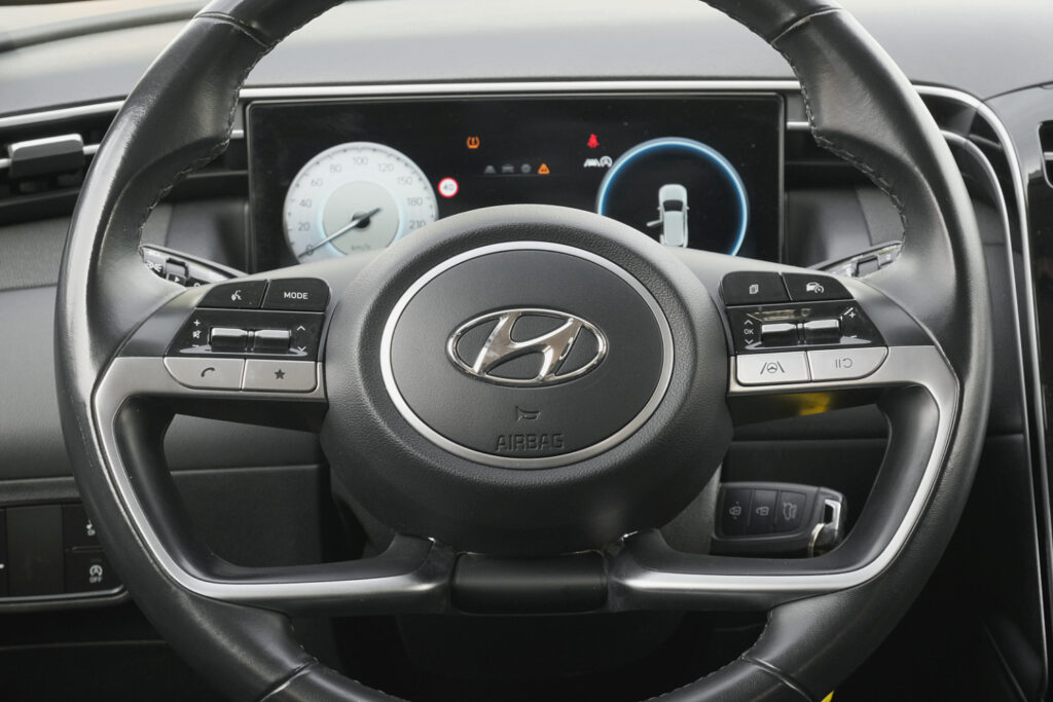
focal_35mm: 68
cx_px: 526
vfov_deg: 20.0
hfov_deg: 29.7
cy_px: 351
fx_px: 1989
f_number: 9
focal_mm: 45
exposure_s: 1/125
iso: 2000
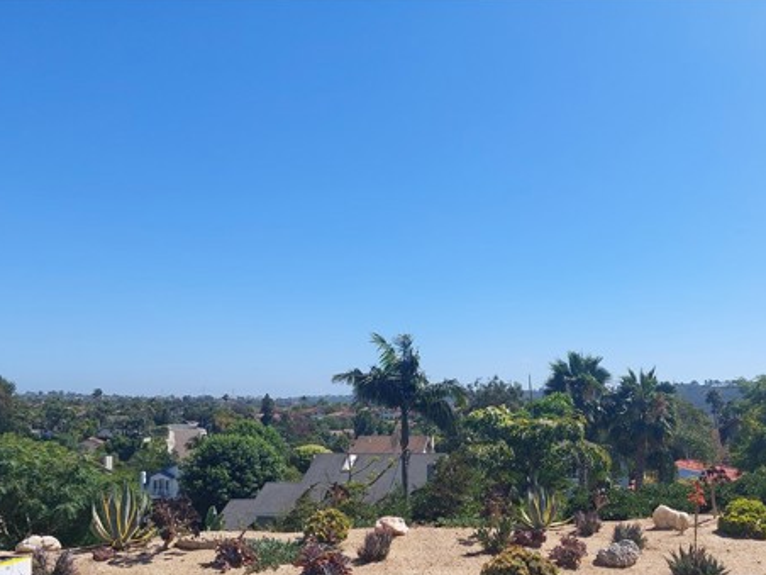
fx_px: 752
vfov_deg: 41.0
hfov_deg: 53.4
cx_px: 480
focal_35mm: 34
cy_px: 402
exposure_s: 1/1905
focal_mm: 5.23
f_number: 1.8
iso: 40
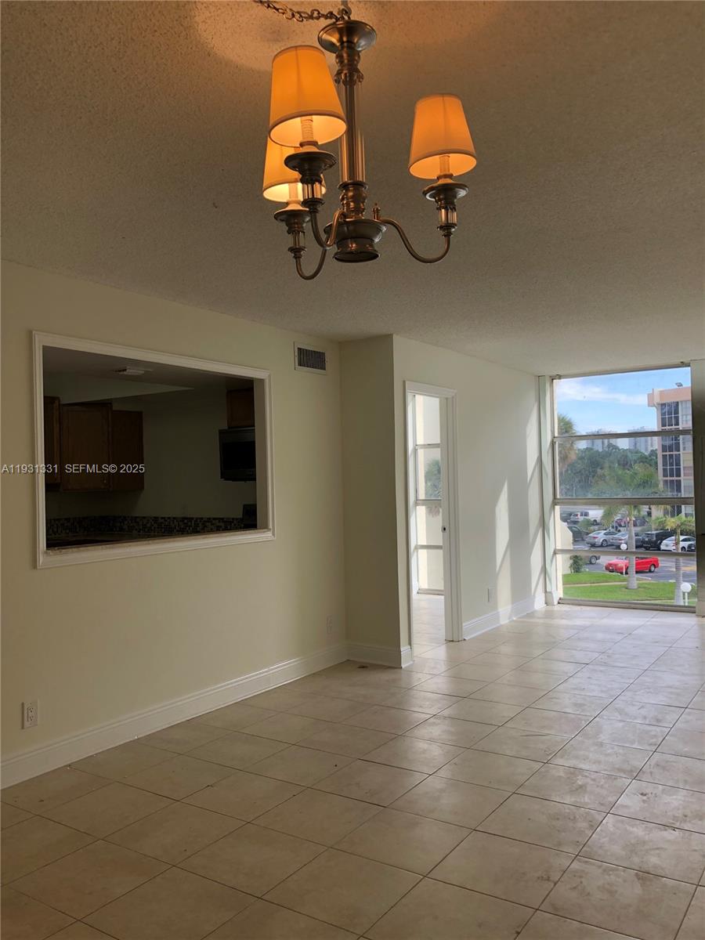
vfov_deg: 63.4
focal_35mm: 28
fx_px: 760
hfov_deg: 49.7
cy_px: 470
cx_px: 352
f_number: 1.8
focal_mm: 3.99
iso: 20
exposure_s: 1/190
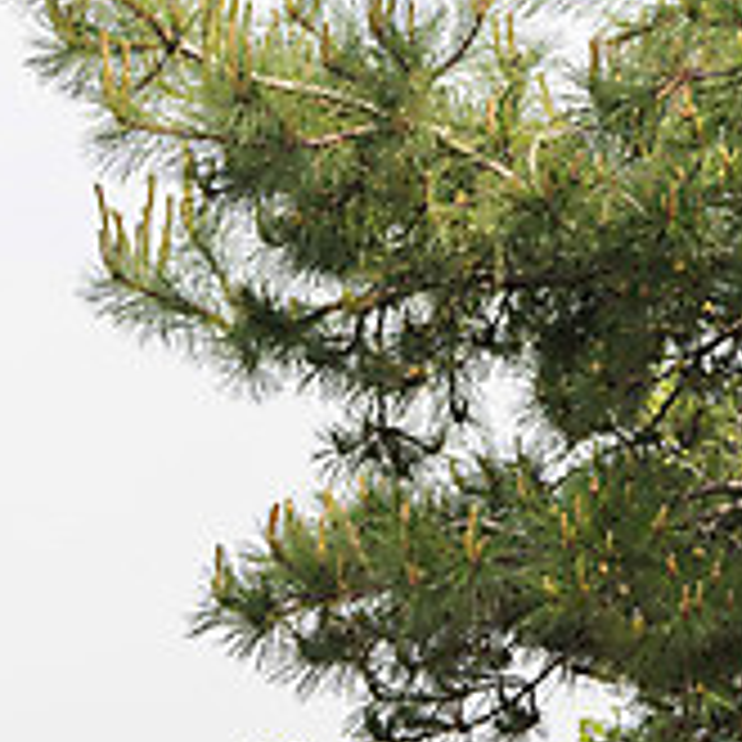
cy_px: 872
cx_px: 1039
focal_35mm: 173
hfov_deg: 9.9
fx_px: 4195
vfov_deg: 10.0
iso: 100
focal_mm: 56
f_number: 7.1
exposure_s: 1/125
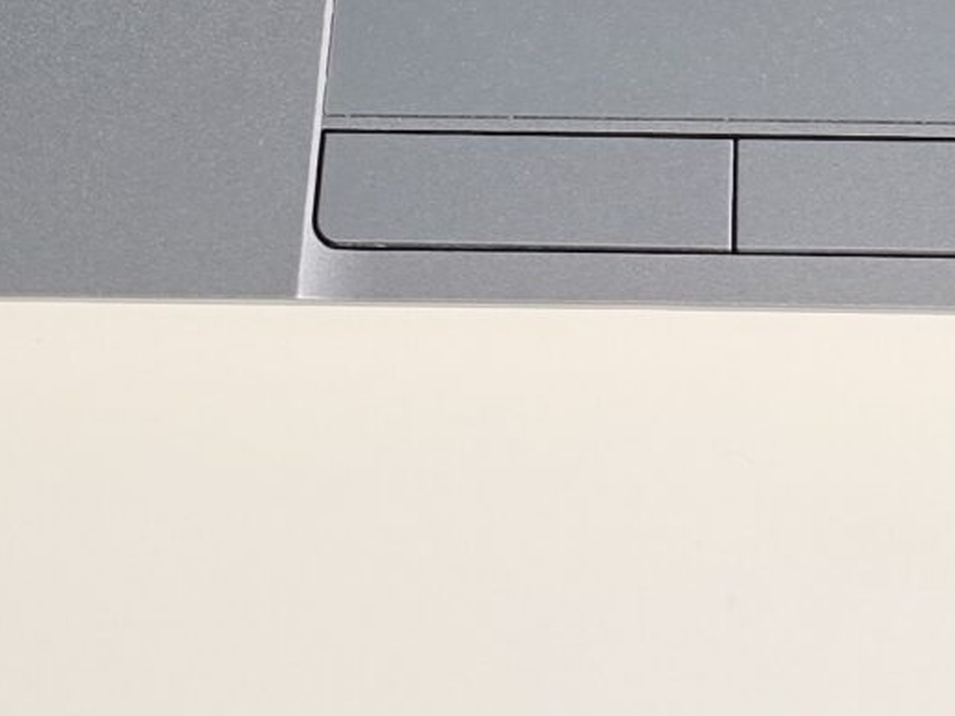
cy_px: -983
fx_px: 3118
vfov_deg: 11.1
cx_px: 726
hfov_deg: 17.3
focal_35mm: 113
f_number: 1.7
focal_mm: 6.3
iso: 400
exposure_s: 1/120
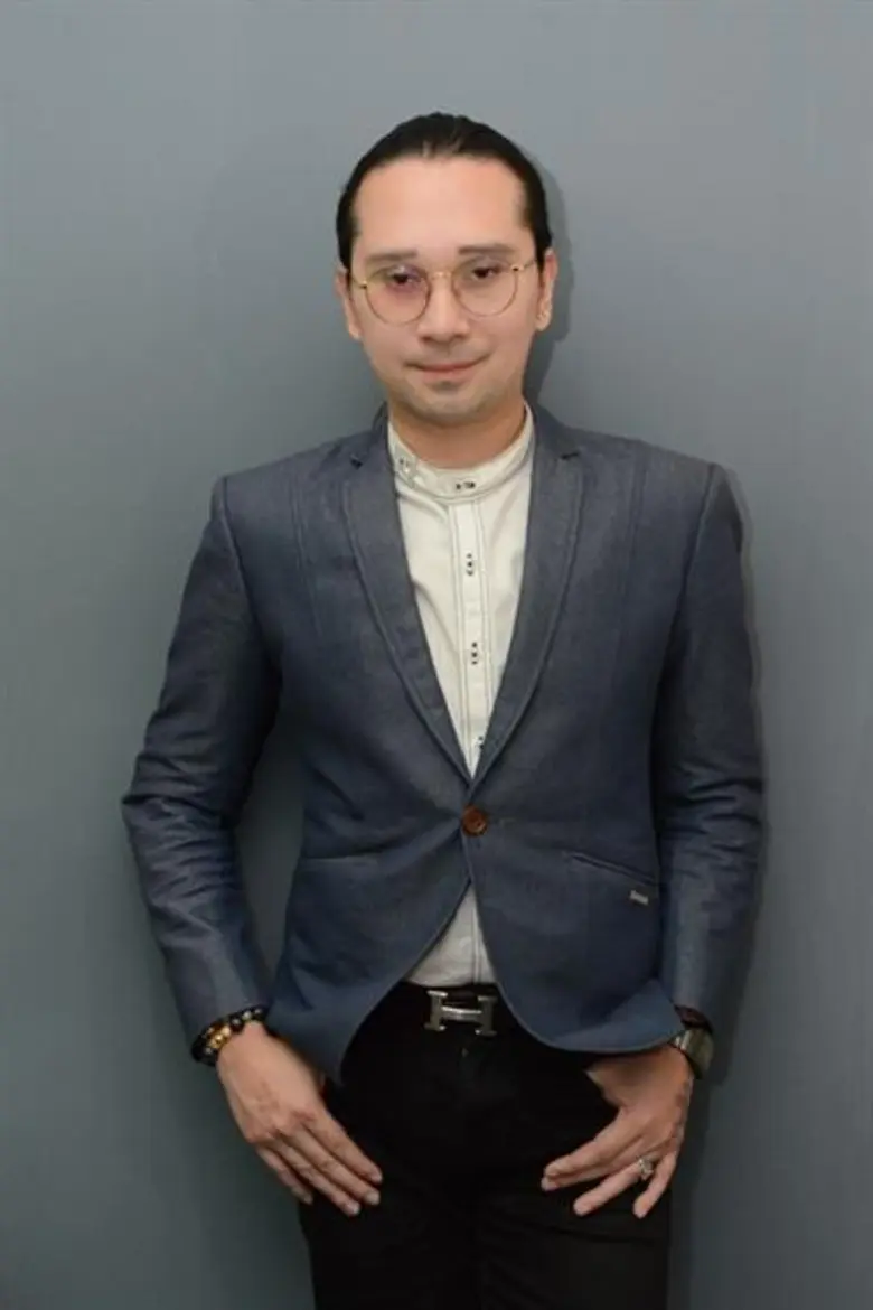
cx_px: 436
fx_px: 2182
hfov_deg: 22.6
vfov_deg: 33.4
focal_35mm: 60
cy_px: 655
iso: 4000
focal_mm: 60
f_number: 4.5
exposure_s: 1/320
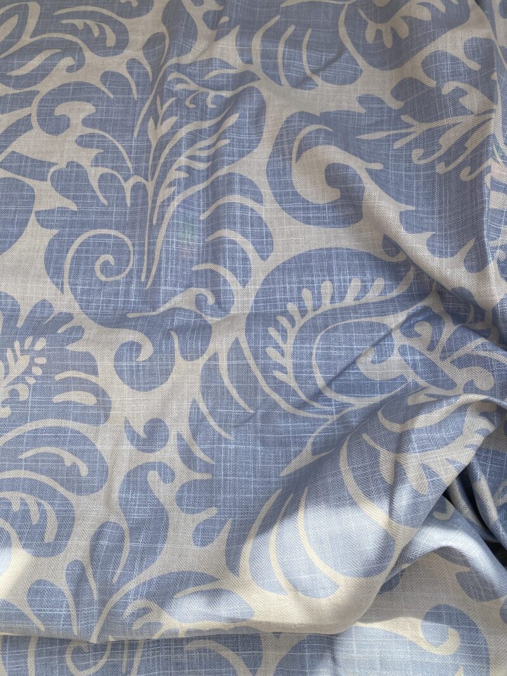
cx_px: 254
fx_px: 508
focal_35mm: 26
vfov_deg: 67.3
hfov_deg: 53.1
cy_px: 338
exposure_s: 1/1082
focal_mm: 4.25
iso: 32
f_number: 1.8
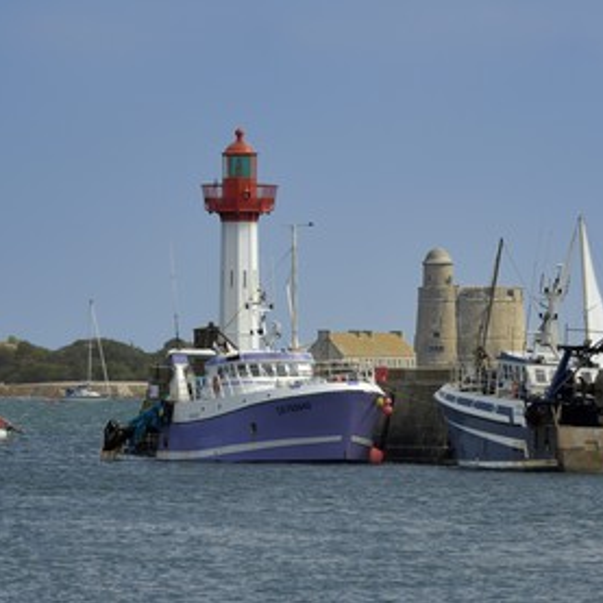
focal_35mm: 386
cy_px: 303
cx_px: 244
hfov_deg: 4.5
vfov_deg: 4.5
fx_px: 7607
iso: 100
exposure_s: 1/320
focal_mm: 200
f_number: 6.7
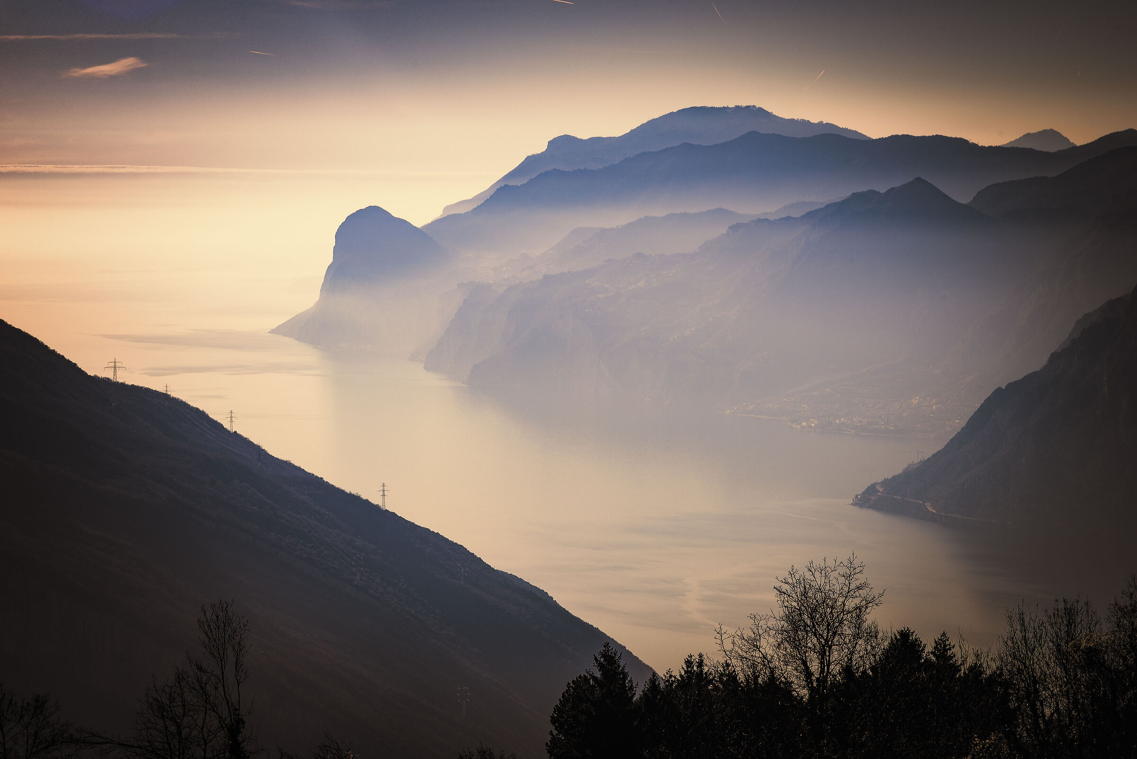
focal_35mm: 120
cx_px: 568
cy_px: 380
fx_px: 3791
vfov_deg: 11.4
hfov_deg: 17.1
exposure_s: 1/100
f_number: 13
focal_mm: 120
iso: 100
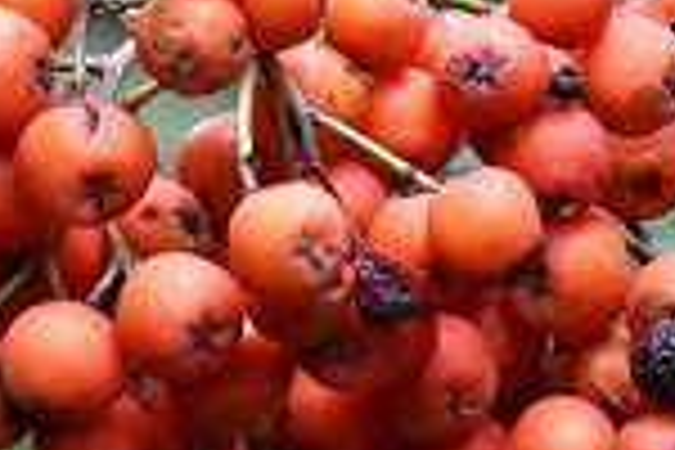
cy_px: -90
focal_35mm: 3005
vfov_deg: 0.5
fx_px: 56339
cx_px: 572
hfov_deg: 0.7
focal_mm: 500
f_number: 11
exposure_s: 1/400
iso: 3200
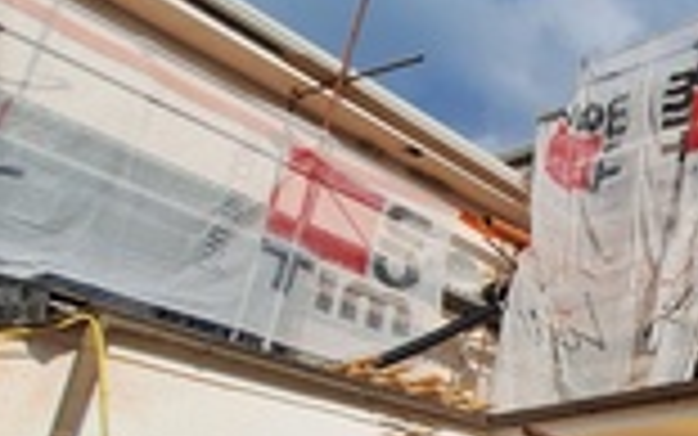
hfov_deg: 34.0
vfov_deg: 29.9
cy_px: 432
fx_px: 761
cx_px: 923
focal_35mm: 40
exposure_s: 1/2347
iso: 40
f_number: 2.2
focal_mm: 1.74
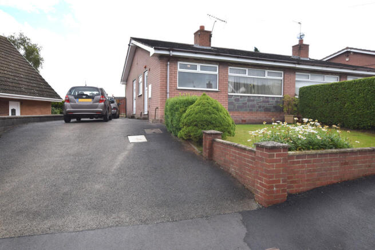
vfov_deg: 53.2
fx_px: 250
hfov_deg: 73.7
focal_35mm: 24
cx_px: 188
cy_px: 125
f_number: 8
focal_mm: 16
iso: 220
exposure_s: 1/250
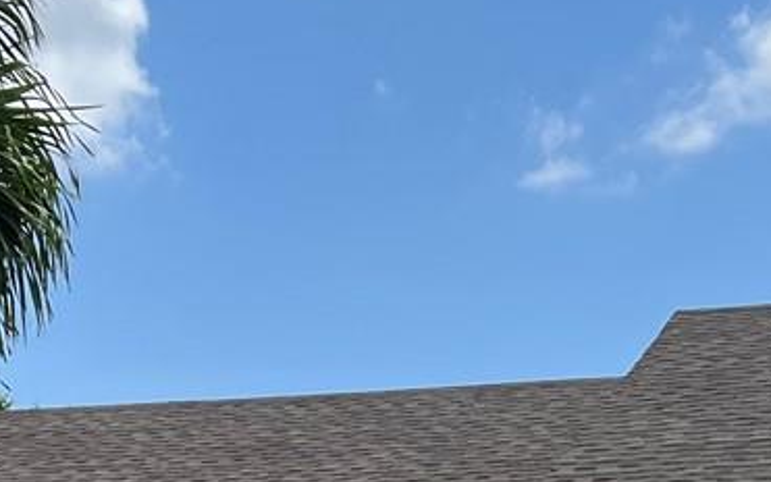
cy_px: 752
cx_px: 384
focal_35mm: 119
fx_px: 2501
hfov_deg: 17.5
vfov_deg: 10.6
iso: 50
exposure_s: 1/5076
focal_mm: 5.7
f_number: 1.5
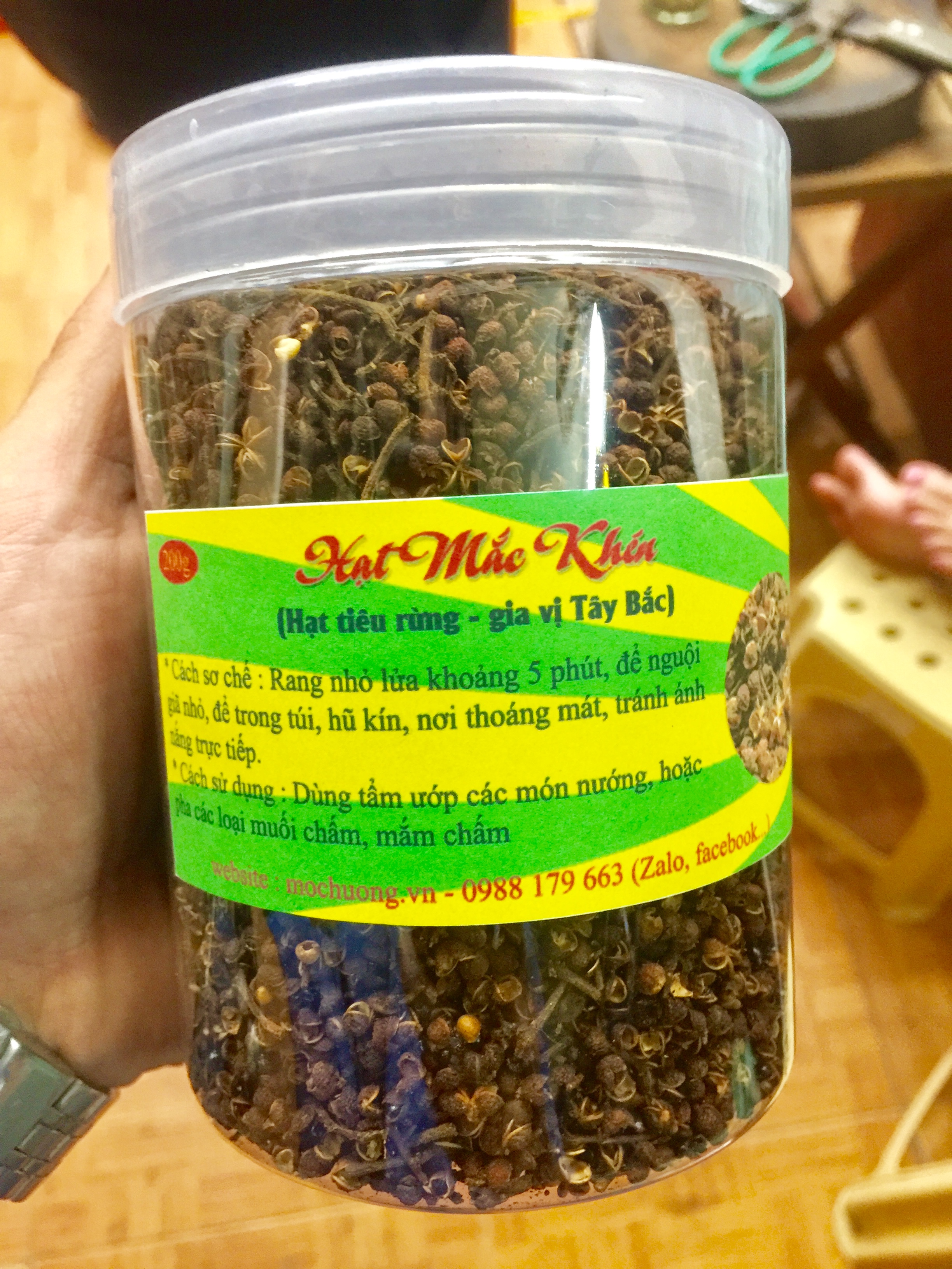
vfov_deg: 61.7
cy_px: 634
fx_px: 1063
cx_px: 476
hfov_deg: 48.2
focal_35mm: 29
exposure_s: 1/10
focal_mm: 4.15
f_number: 2.2
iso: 125
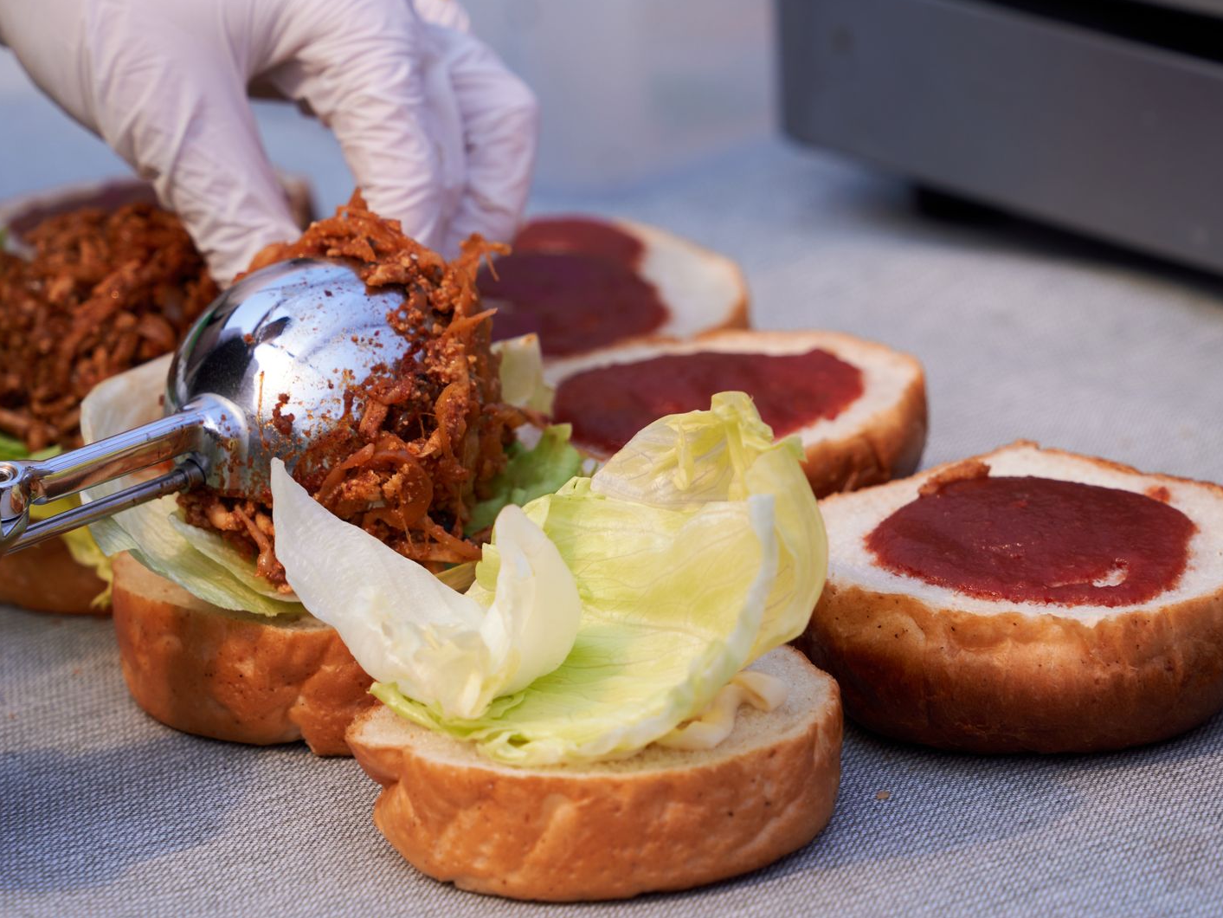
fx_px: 6521
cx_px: 549
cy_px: 457
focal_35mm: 185
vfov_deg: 8.0
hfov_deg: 10.7
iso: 100
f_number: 5
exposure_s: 1/500
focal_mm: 113
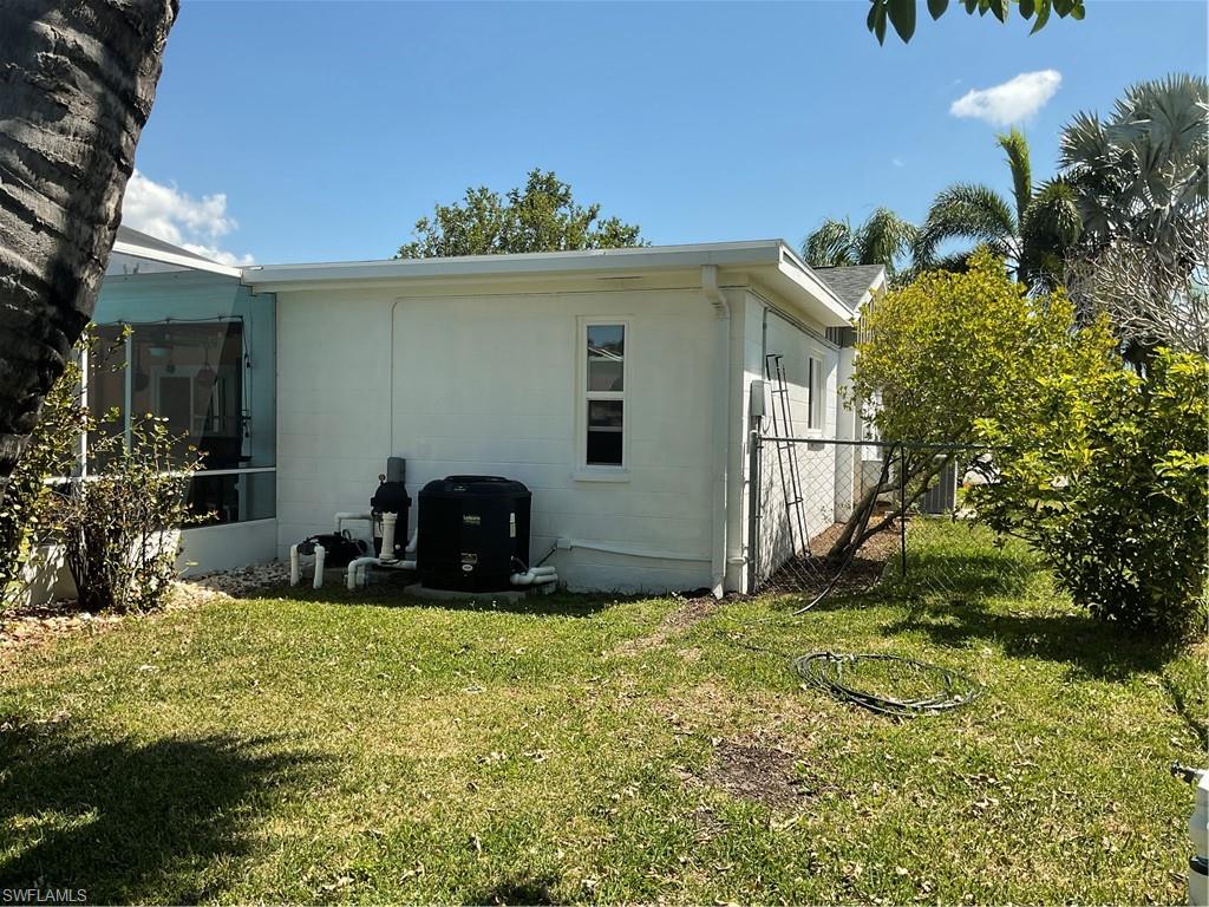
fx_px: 1013
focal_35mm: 29
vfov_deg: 48.2
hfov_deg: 61.7
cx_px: 604
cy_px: 454
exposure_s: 1/1490
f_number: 1.8
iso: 16
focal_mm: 3
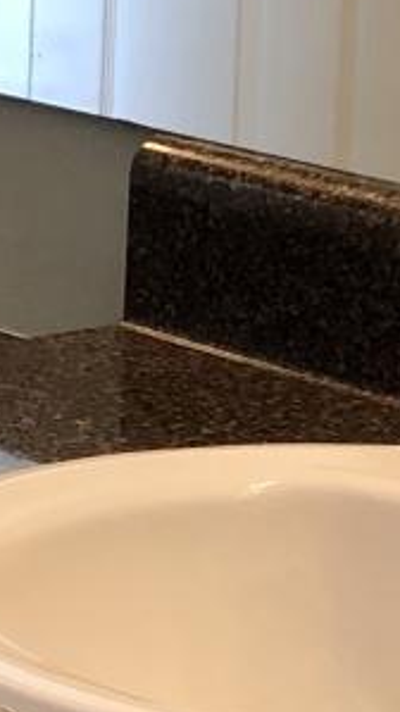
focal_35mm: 204
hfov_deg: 5.4
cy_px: 133
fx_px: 3850
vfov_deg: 10.5
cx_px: -995
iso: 32
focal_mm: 4
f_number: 1.8
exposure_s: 1/30
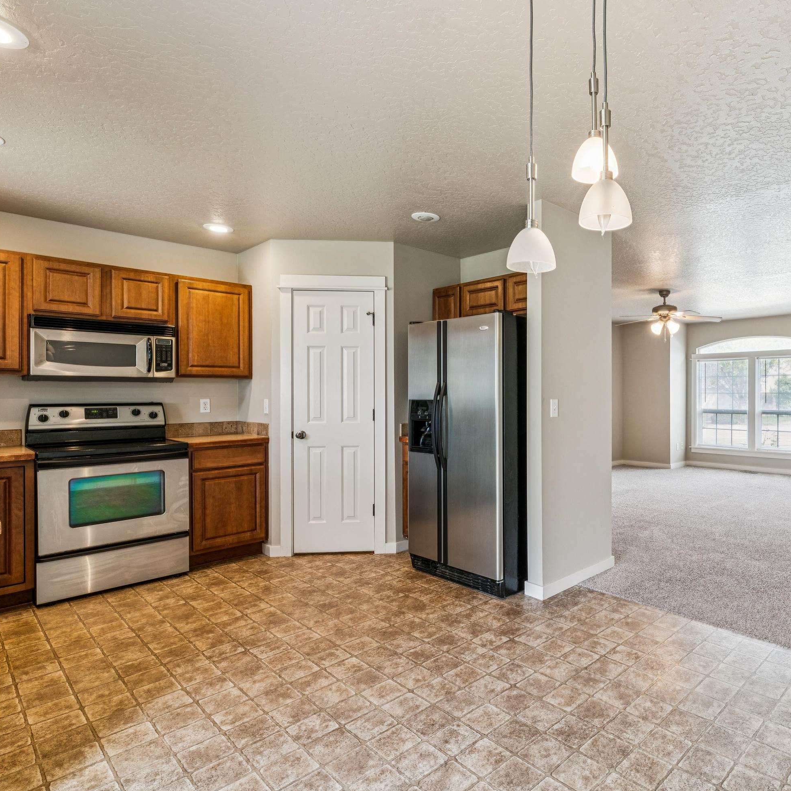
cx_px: 551
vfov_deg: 73.4
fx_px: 531
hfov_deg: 70.4
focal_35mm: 21
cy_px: 392
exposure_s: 1/5
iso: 400
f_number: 13
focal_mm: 15.4
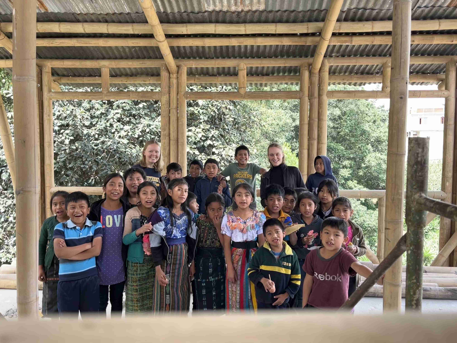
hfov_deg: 67.3
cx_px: 228
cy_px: 172
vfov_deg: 53.1
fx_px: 343
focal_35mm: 26
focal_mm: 5.1
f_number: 1.6
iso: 40
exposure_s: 1/122
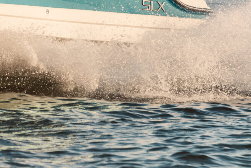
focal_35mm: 778
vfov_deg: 1.8
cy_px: -113
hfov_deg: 2.6
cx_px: -154
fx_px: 5425
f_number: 5.6
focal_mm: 200
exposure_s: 1/1600
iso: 200
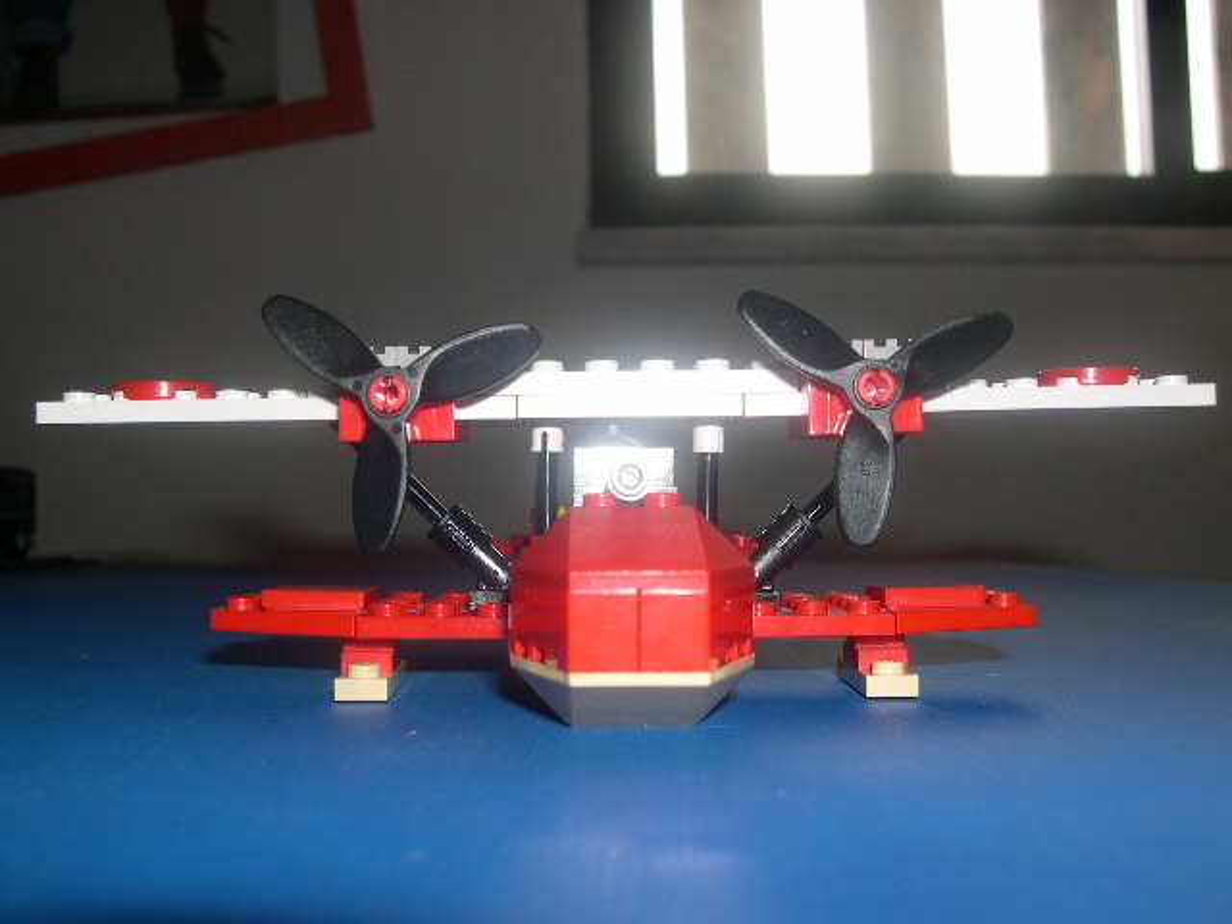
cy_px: 462
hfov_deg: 49.0
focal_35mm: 38
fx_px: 1352
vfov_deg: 37.7
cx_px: 616
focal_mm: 8
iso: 100
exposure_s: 1/30
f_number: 7.6
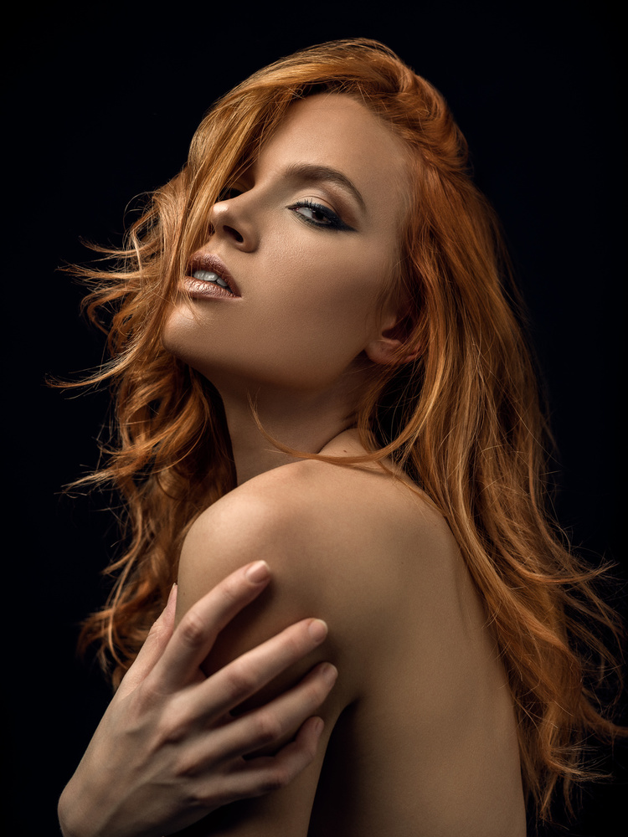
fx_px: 1040
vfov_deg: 43.9
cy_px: 418
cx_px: 314
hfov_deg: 33.6
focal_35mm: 43
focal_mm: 55
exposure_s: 1/125
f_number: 9
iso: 100
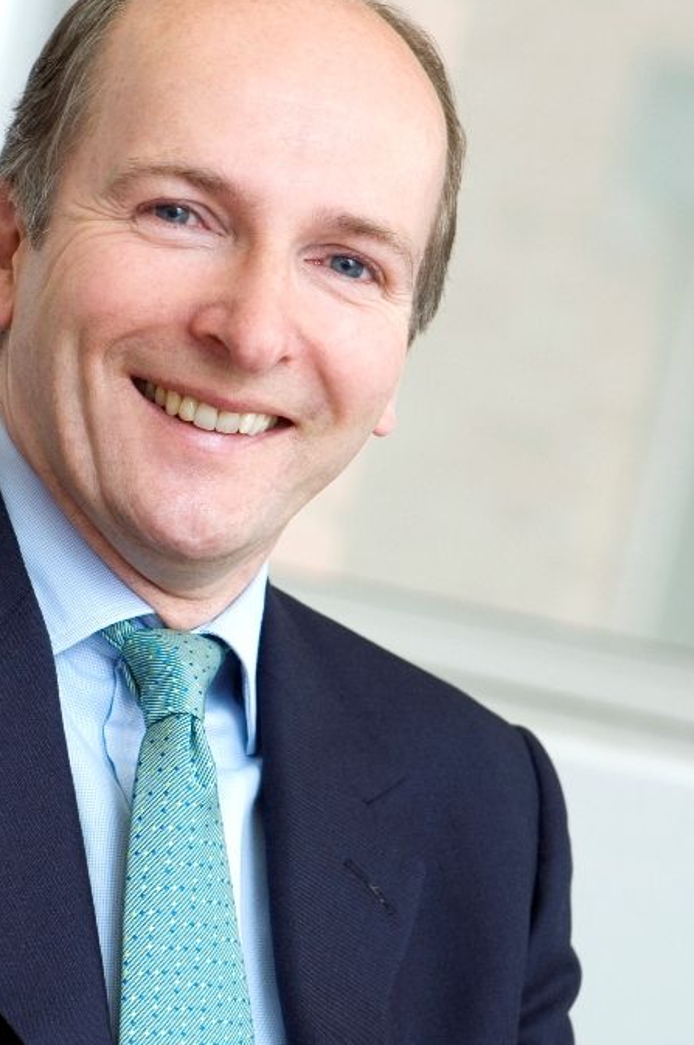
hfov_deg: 5.7
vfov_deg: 8.6
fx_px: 6950
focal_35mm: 240
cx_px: 257
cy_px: 663
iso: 400
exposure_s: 1/125
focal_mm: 105
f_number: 4.5
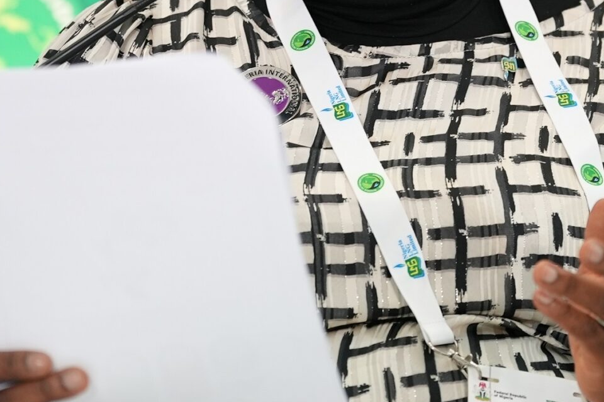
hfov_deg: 4.1
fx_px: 8519
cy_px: 40
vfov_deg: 2.7
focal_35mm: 508
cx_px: 378
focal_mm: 190.3
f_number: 2.8
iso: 1600
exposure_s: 1/250
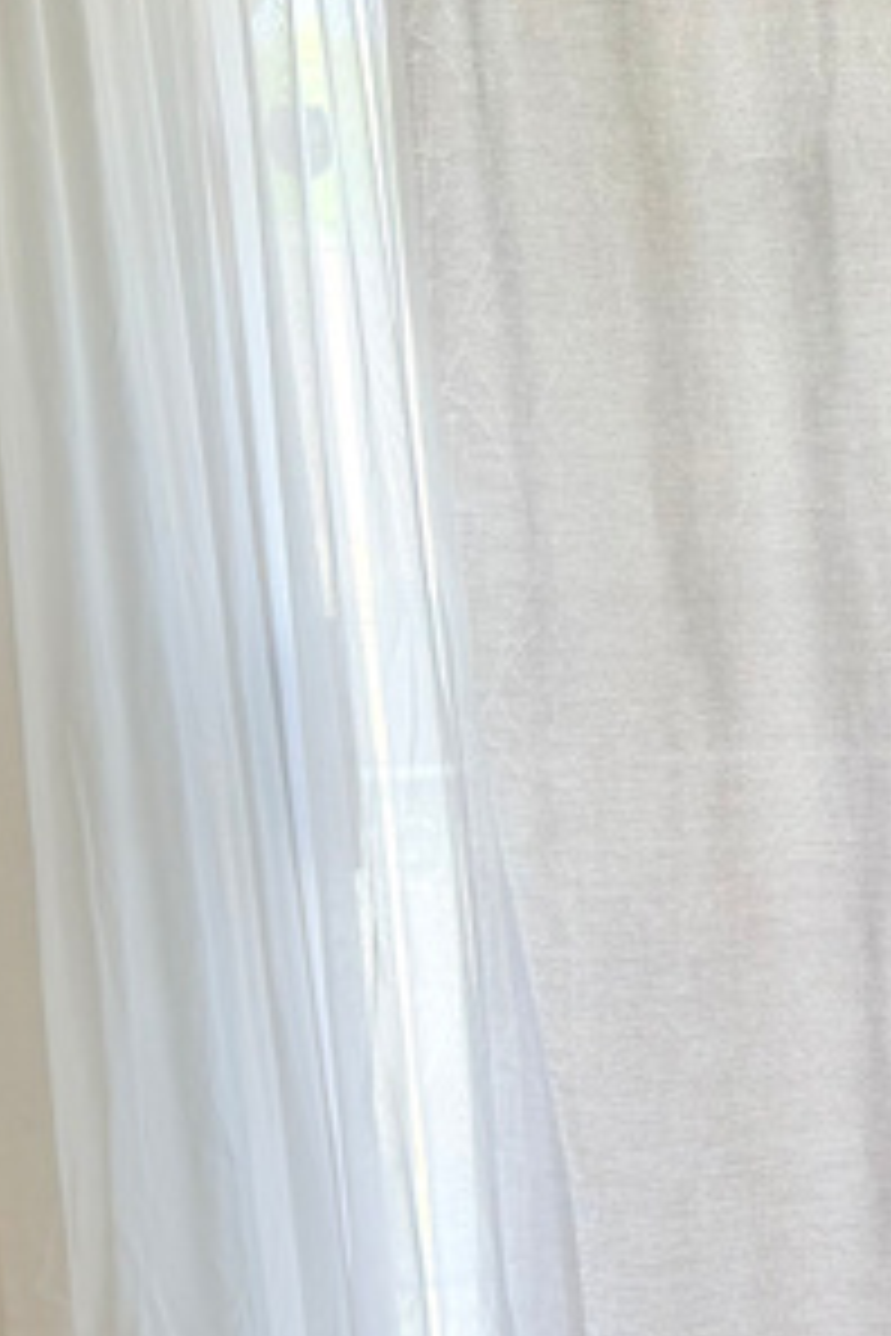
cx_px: 1548
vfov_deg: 22.8
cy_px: 1300
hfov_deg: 14.2
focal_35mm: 86
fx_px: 3193
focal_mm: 6.76
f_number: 1.78
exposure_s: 1/120
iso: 64
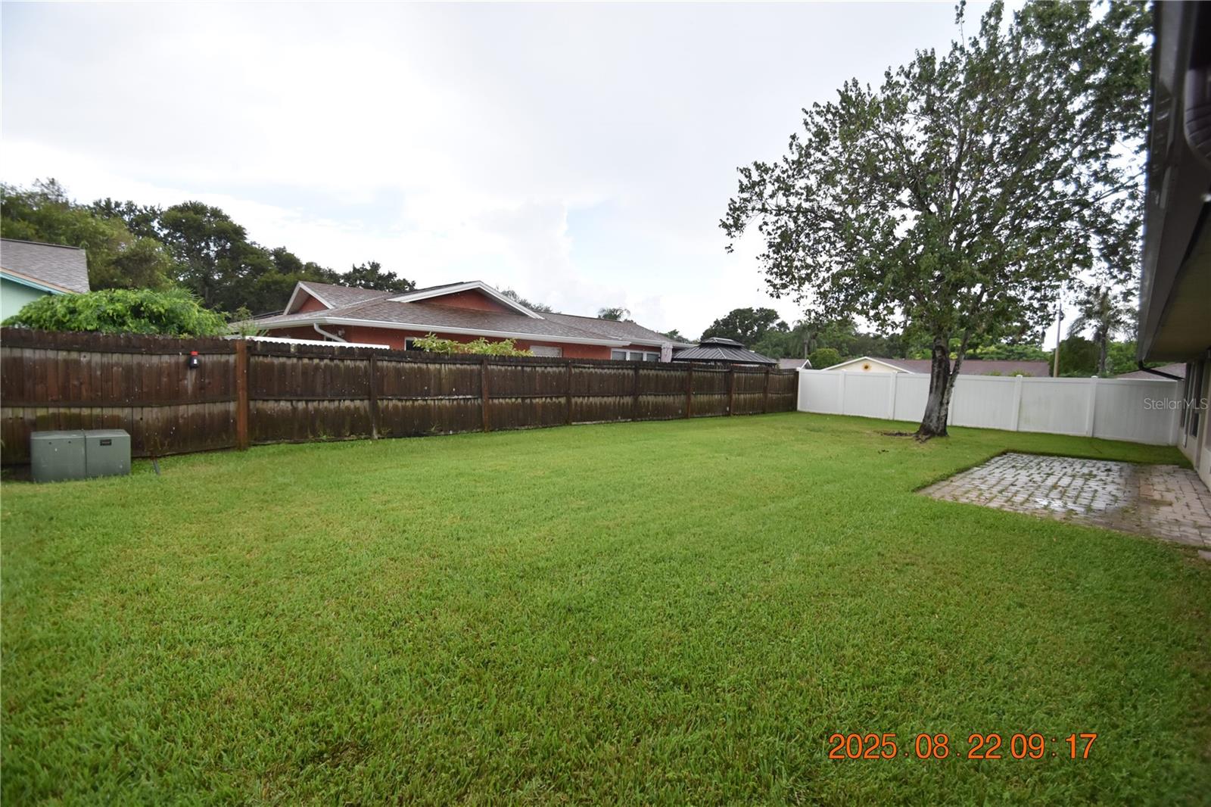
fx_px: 504
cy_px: 404
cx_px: 606
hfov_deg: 100.4
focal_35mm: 15
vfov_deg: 77.3
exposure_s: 1/1500
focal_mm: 10
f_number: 3.5
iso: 800
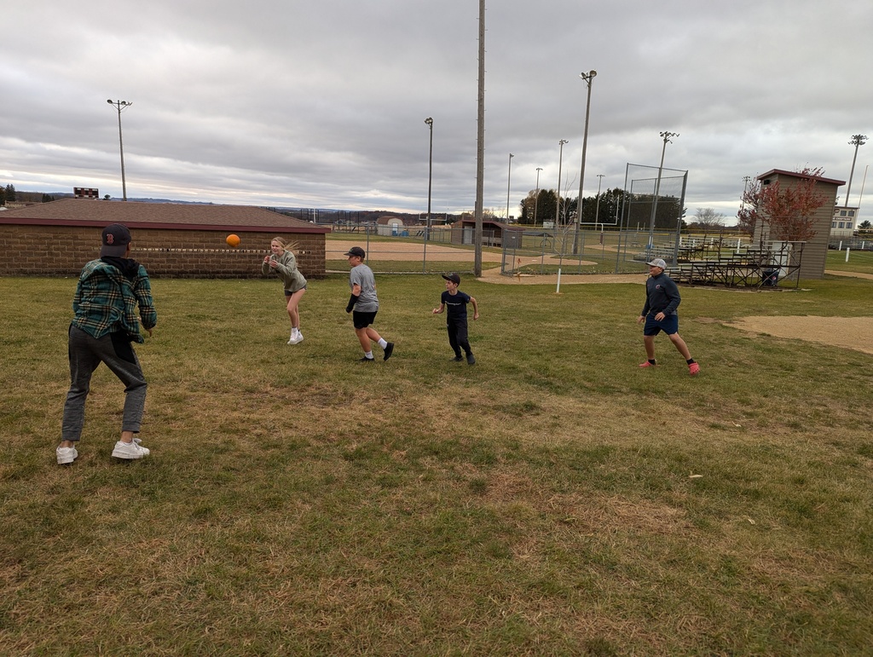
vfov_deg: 56.9
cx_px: 436
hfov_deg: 71.5
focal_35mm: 24
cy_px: 328
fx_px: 606
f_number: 1.85
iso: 45
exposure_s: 1/427
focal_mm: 6.81
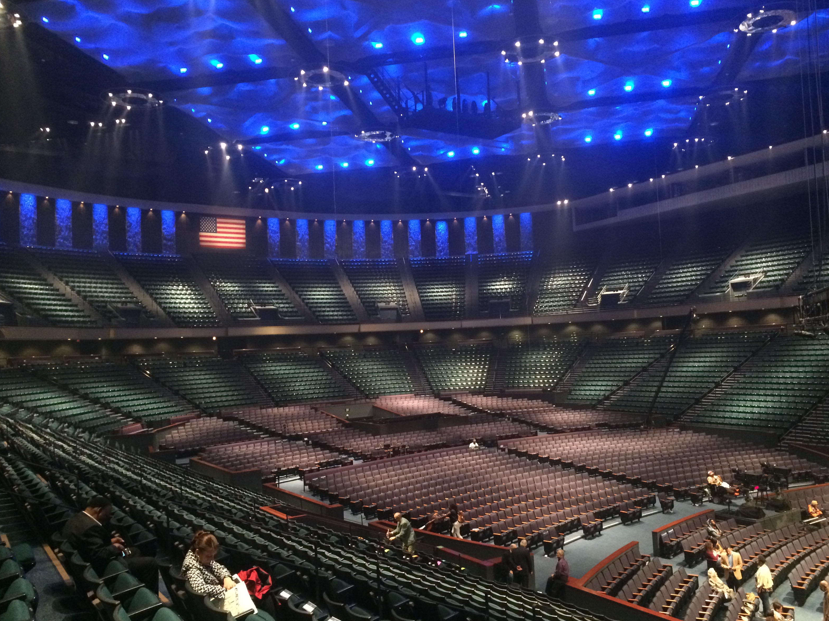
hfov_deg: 60.0
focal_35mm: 30
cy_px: 308
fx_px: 718
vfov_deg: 46.8
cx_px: 426
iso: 400
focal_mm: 4.15
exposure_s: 1/15
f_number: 2.2
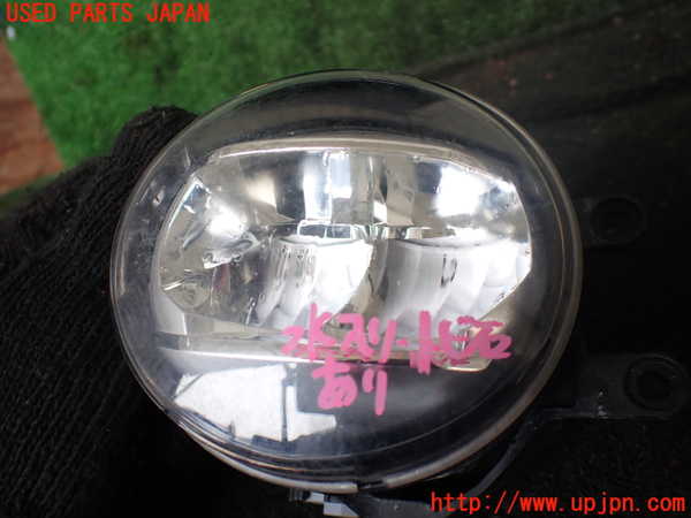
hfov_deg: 60.0
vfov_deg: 46.8
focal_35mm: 30
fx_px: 599
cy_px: 259
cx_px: 346
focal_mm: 5.4
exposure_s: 1/160
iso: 100
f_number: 2.3
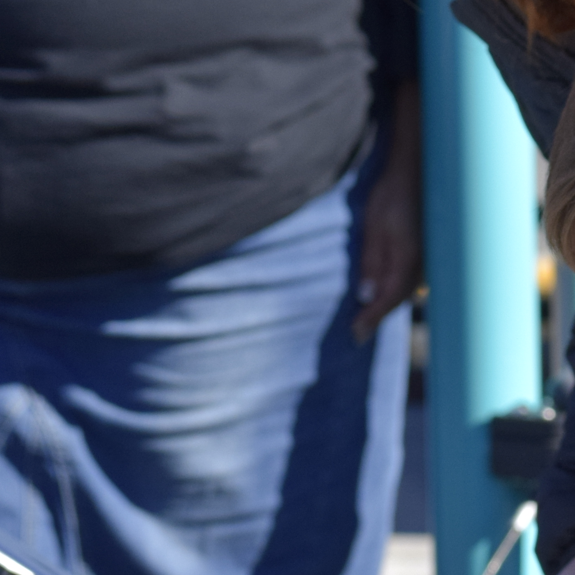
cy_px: 318
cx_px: 700
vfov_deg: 4.6
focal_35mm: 383
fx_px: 7198
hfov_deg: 4.6
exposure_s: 1/1600
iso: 400
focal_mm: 70
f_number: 6.3
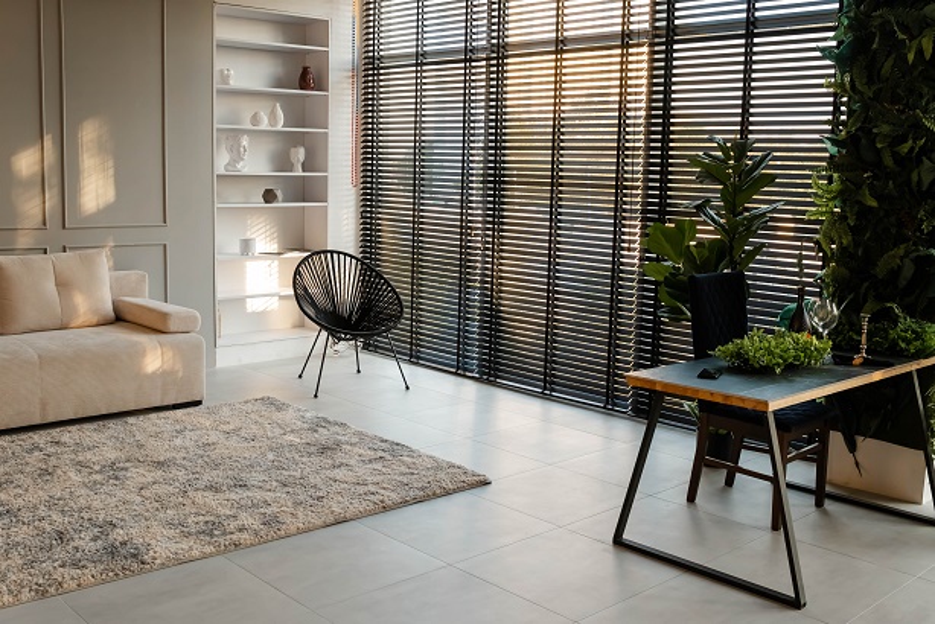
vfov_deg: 36.9
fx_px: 935
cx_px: 468
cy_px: 312
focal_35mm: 36
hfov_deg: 53.1
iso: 1000
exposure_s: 1/125
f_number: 4
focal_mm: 24
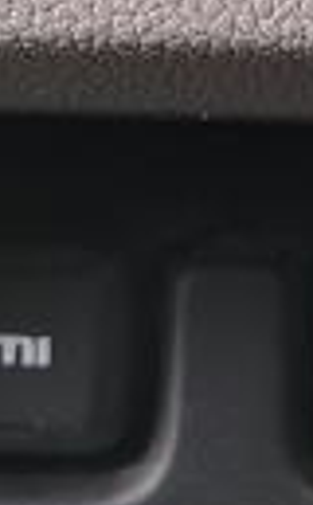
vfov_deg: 15.0
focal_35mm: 137
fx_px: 1880
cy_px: 0
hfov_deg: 9.5
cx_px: 239
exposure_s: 1/120
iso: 200
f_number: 1.8
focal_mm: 5.4
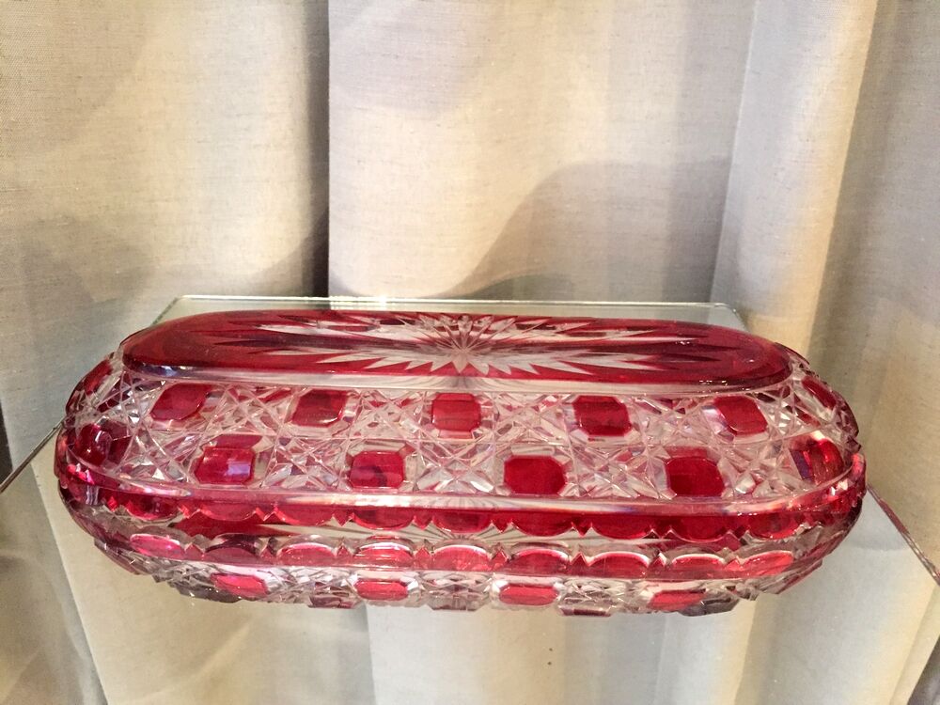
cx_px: 470
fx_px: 787
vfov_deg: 48.2
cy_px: 352
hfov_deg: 61.7
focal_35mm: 29
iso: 250
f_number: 2.2
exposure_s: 1/17
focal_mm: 4.15
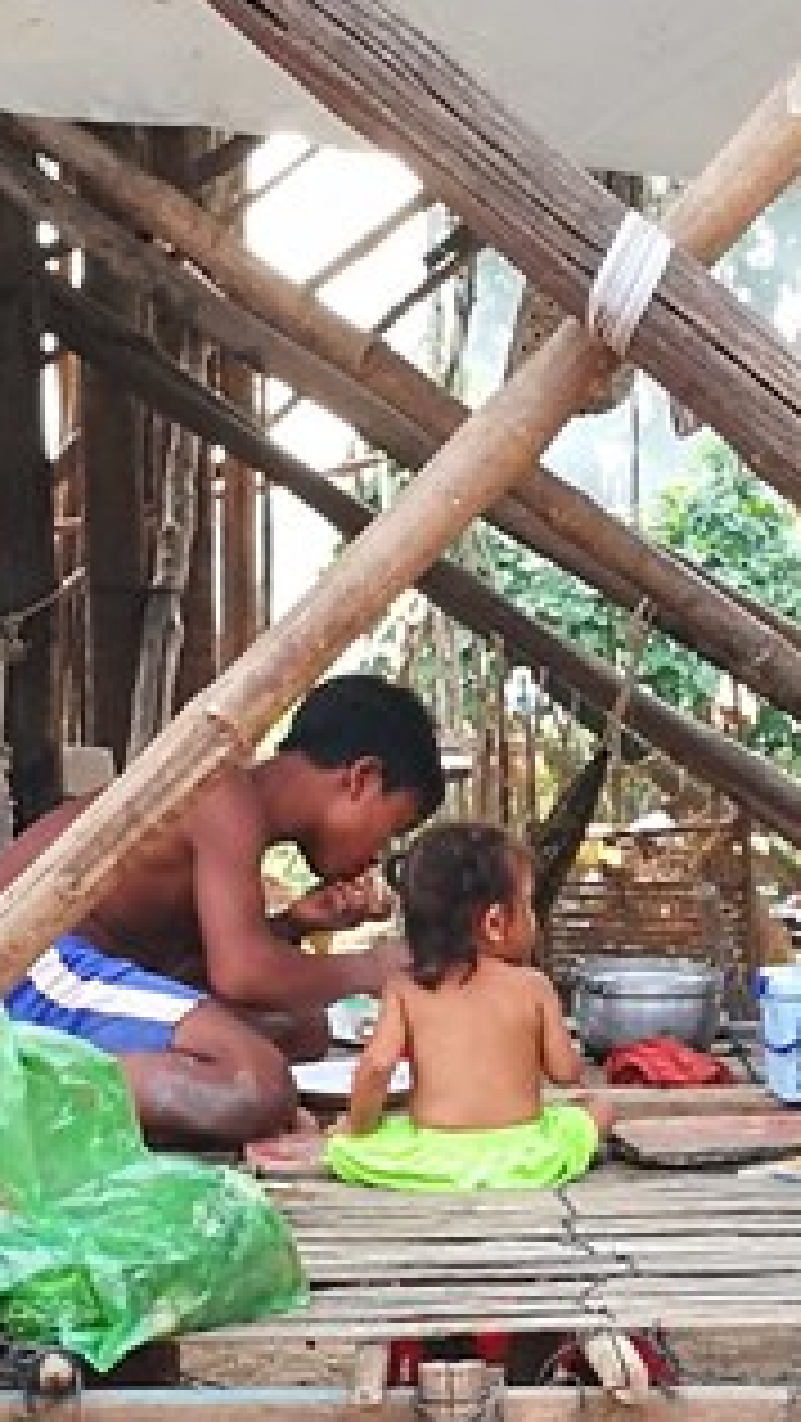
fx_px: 4790
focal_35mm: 127
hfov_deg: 9.6
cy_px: 837
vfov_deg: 16.9
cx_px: 414
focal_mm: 4.5
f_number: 2.2
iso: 64
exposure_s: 1/100
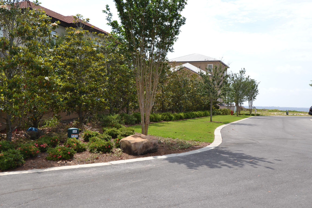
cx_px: 156
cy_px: 104
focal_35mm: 36
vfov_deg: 36.9
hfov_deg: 53.1
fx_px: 312
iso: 100
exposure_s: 1/200
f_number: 9
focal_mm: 24
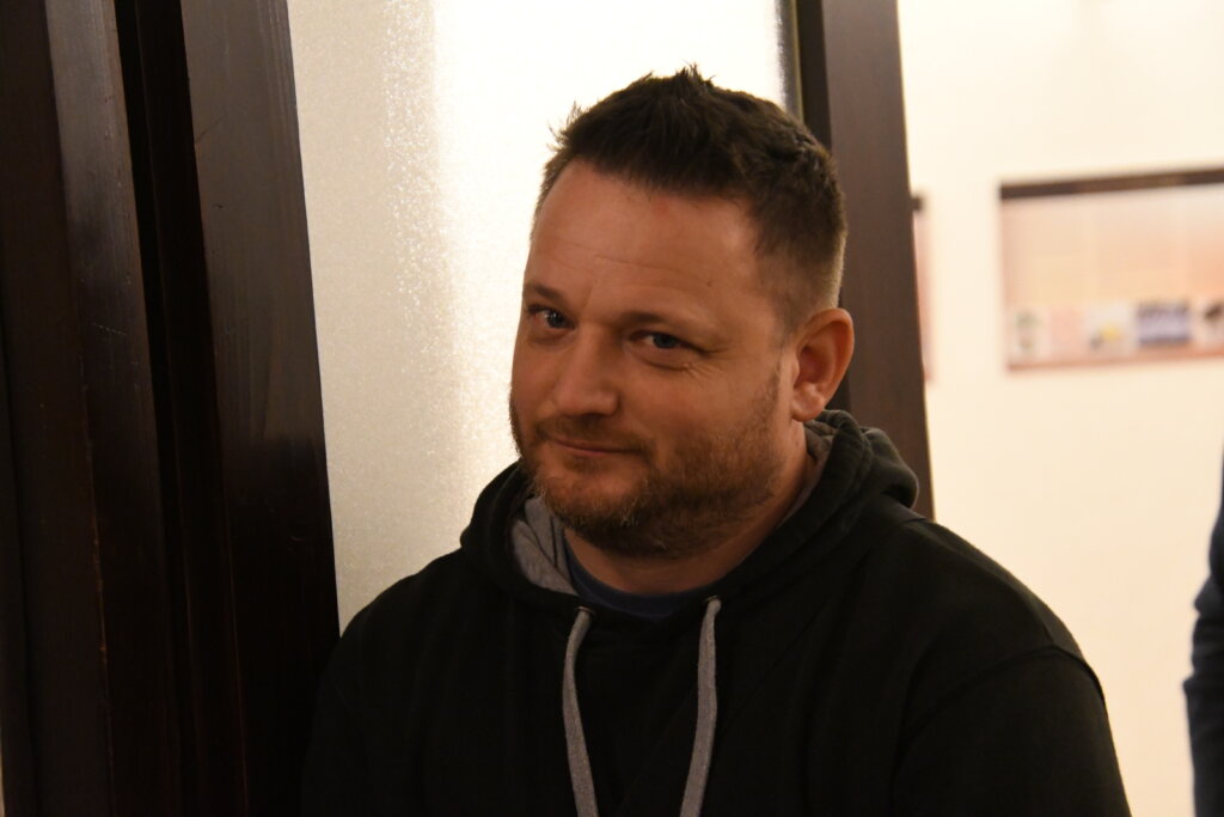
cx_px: 612
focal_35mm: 112
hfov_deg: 18.3
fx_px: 3808
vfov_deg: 12.2
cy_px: 408
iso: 8000
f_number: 5
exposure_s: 1/125
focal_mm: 75
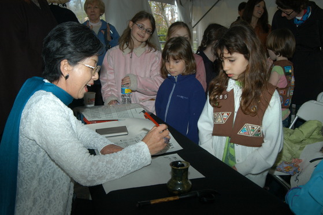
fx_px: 323
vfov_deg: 36.8
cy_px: 108
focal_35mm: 36
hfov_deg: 53.2
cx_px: 162
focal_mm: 24
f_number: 5
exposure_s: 1/60
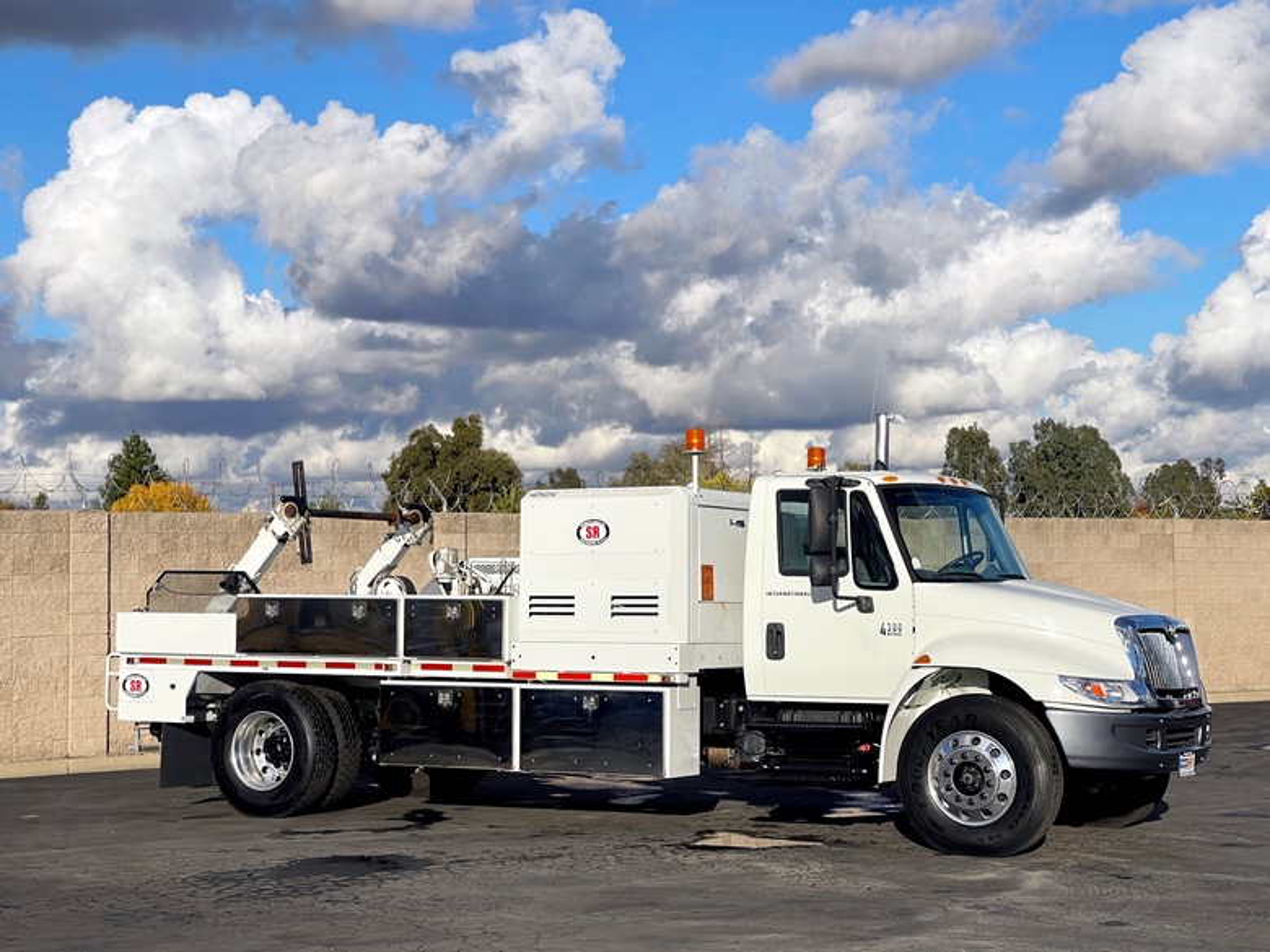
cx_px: 635
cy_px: 476
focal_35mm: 64
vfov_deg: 22.9
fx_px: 2348
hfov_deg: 30.3
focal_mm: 7.5
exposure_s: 1/2660
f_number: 2.2
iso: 20
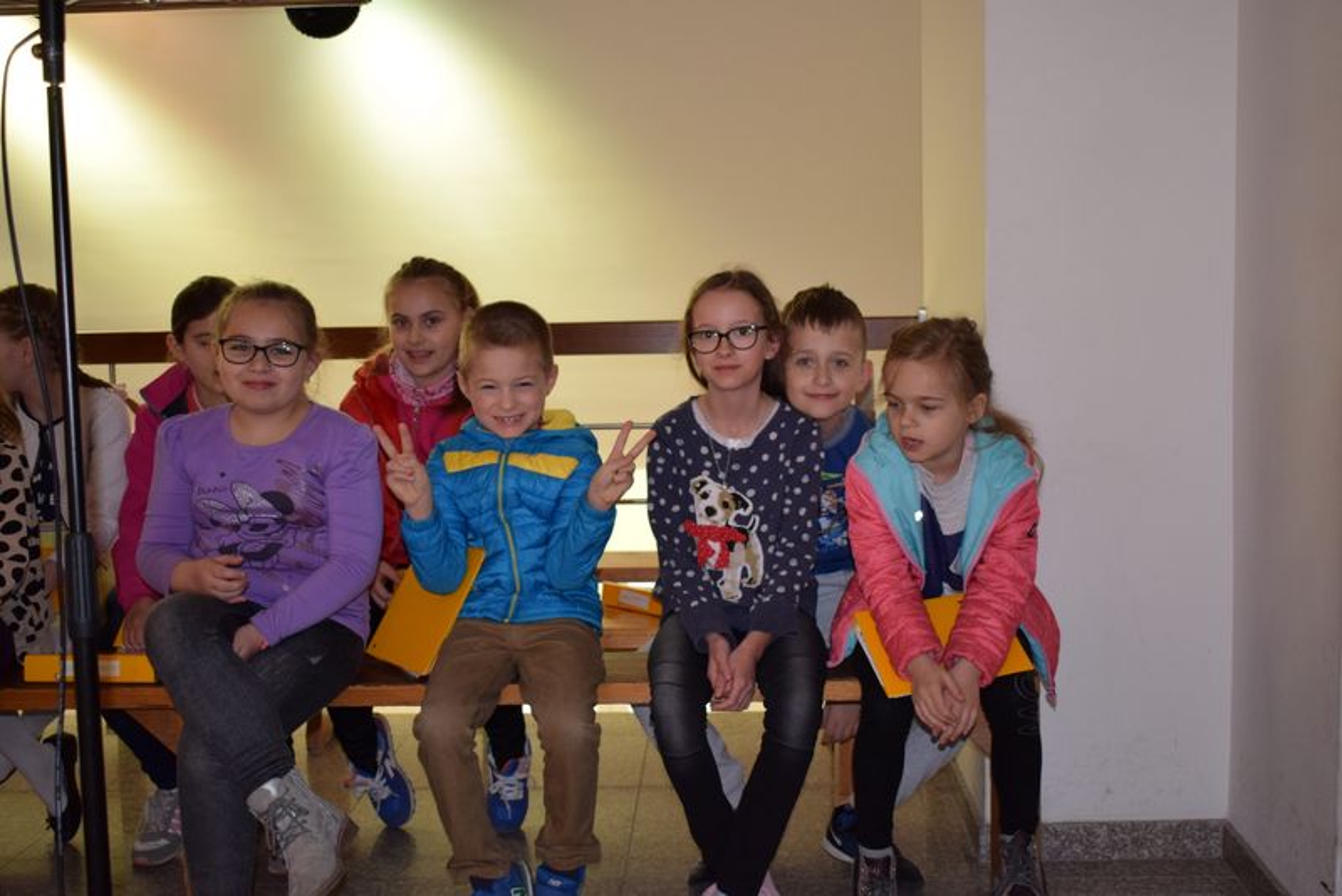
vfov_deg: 30.9
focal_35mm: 44
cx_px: 671
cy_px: 448
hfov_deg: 44.9
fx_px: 1622
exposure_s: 1/80
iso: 800
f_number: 4.2
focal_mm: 29
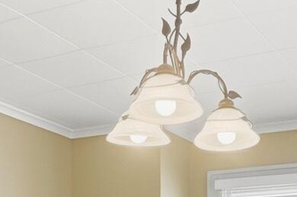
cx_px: 201
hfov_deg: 26.5
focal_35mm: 76
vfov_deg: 16.1
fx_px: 626
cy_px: 313
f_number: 4
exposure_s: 1/400
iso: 100
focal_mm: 10
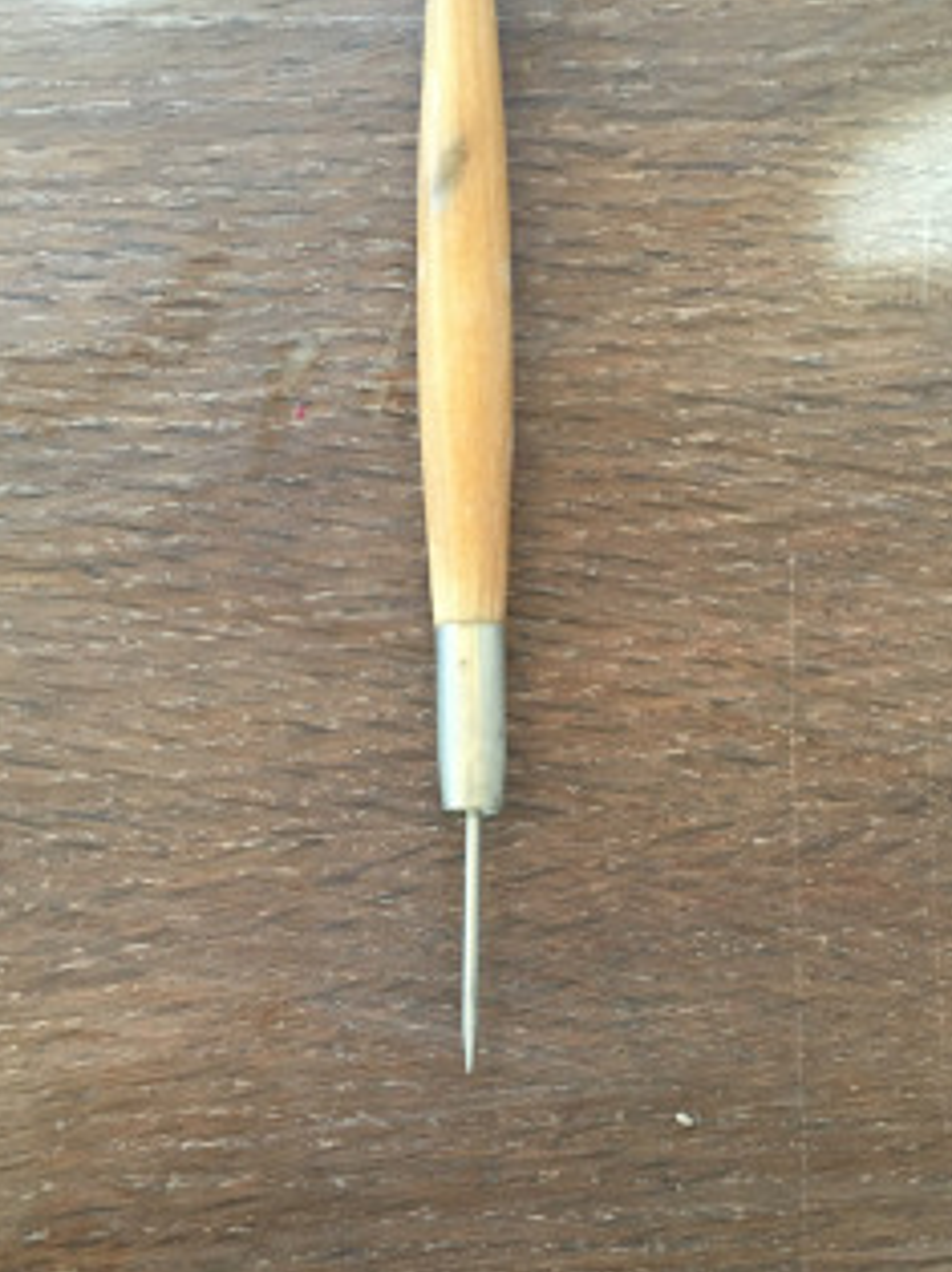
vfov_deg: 49.7
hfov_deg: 38.6
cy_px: 794
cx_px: 490
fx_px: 1359
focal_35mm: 37
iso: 200
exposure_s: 1/20
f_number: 2.2
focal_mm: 4.15
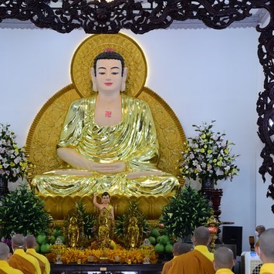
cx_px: 107
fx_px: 976
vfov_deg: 15.9
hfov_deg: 16.0
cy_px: 208
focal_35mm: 109
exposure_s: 1/125
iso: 3200
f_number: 5.6
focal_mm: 70
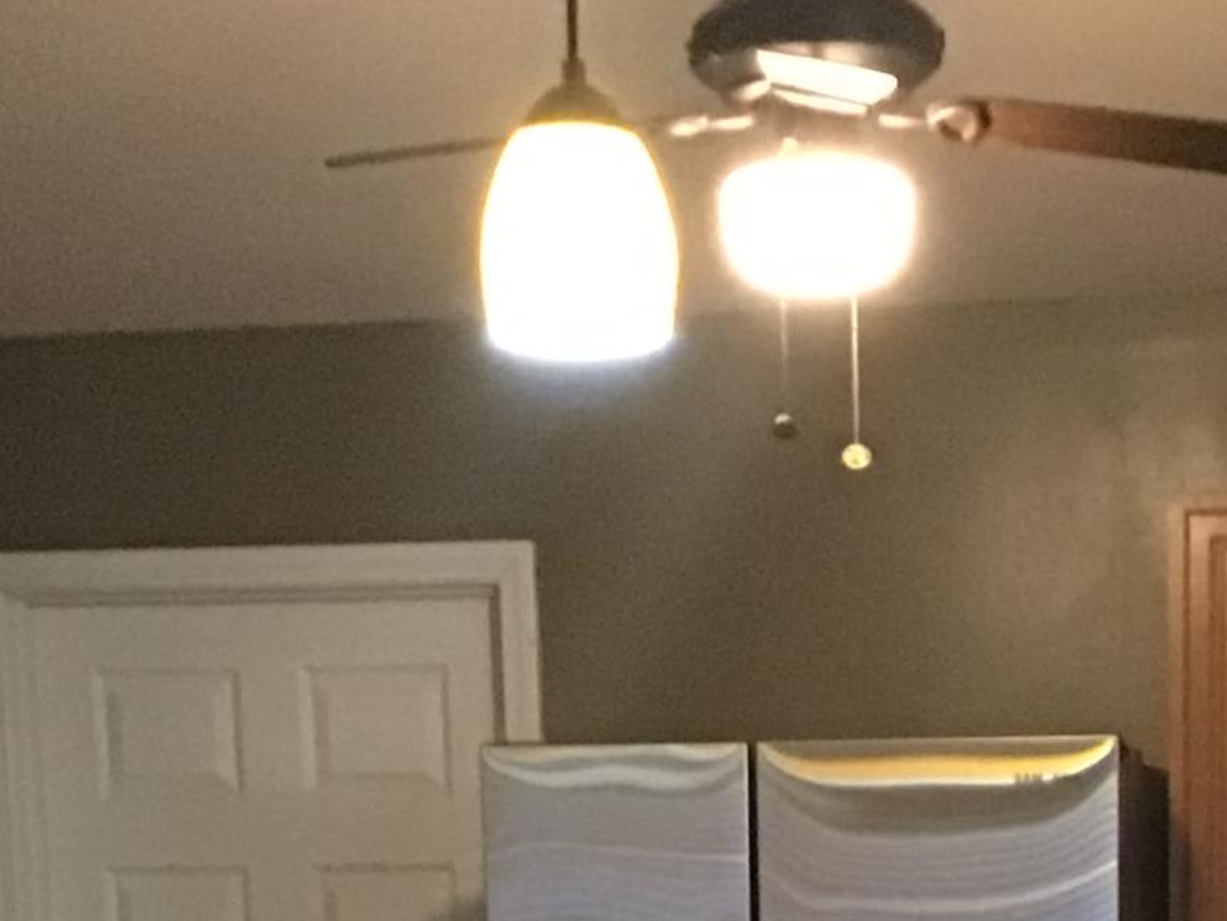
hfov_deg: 18.1
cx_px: 975
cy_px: 1530
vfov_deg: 12.7
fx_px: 3829
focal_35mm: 108
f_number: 2.4
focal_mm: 3.3
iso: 320
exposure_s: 1/15
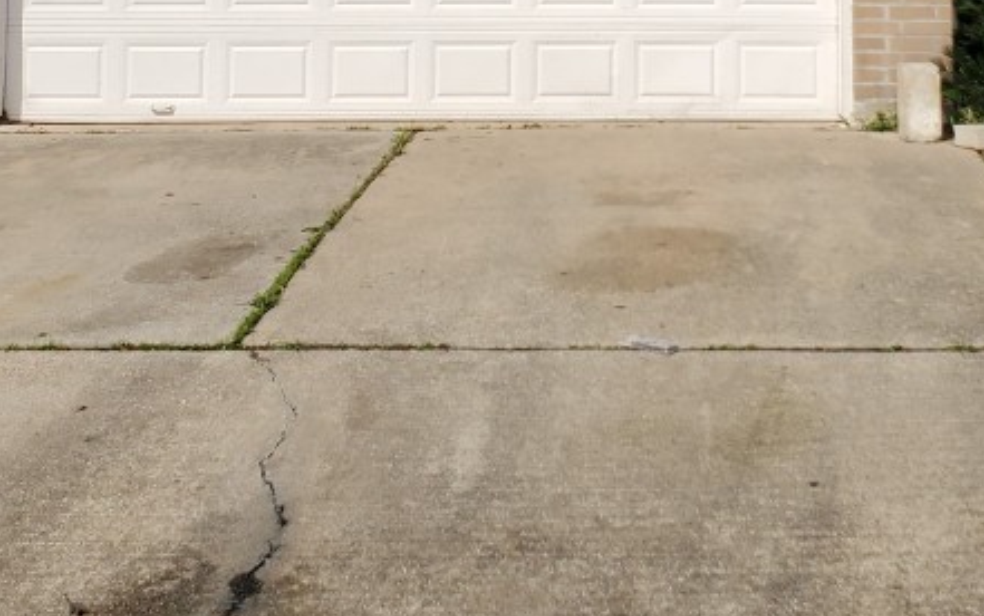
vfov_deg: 19.0
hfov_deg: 31.7
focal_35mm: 64
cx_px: 674
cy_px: -156
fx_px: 1717
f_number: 2.4
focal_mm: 4.3
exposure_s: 1/1735
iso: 50
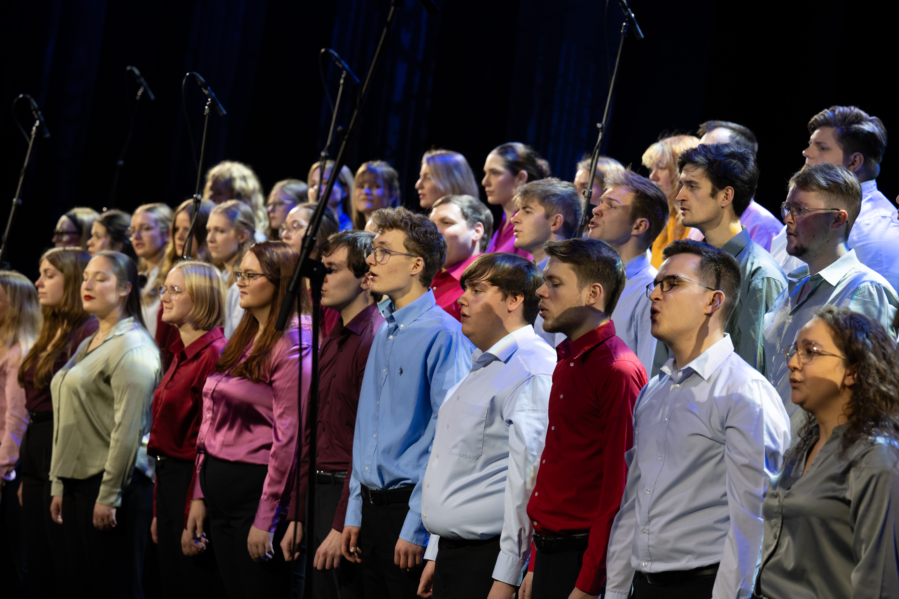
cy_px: 321
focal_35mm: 126
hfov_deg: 16.3
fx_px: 3146
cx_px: 499
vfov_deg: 10.9
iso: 1000
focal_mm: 110
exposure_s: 1/160
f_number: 4.5
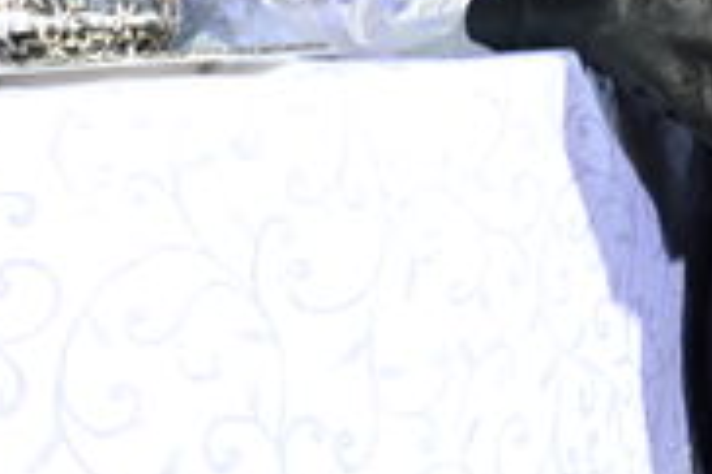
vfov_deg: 14.7
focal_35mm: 92
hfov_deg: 22.0
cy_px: 51
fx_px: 1818
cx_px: 536
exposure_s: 1/50
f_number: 4.5
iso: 4000
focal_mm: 28
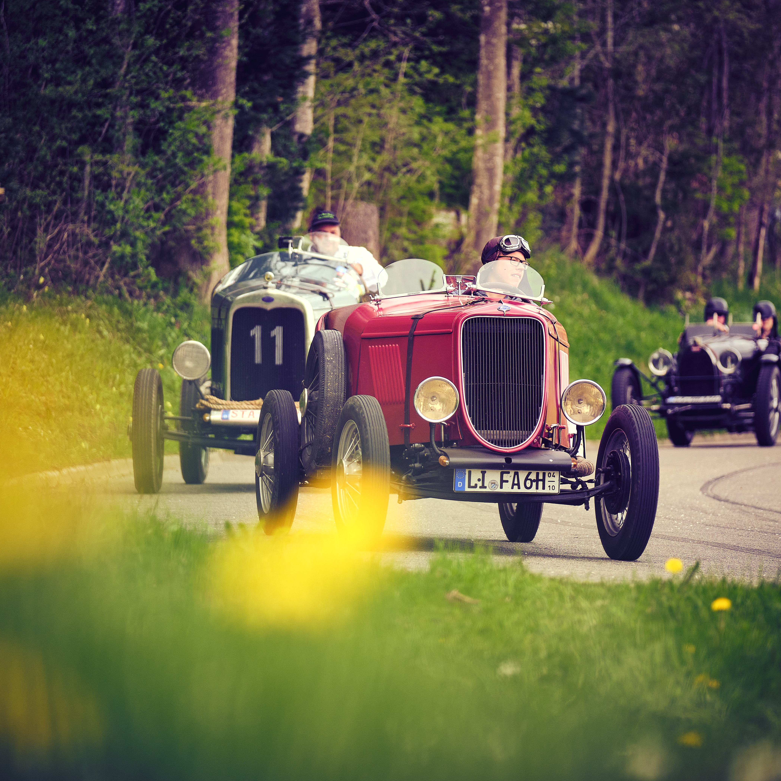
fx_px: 6841
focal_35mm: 268
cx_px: 383
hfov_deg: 6.5
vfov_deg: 6.5
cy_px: 390
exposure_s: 1/1000
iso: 250
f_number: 2.8
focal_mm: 140
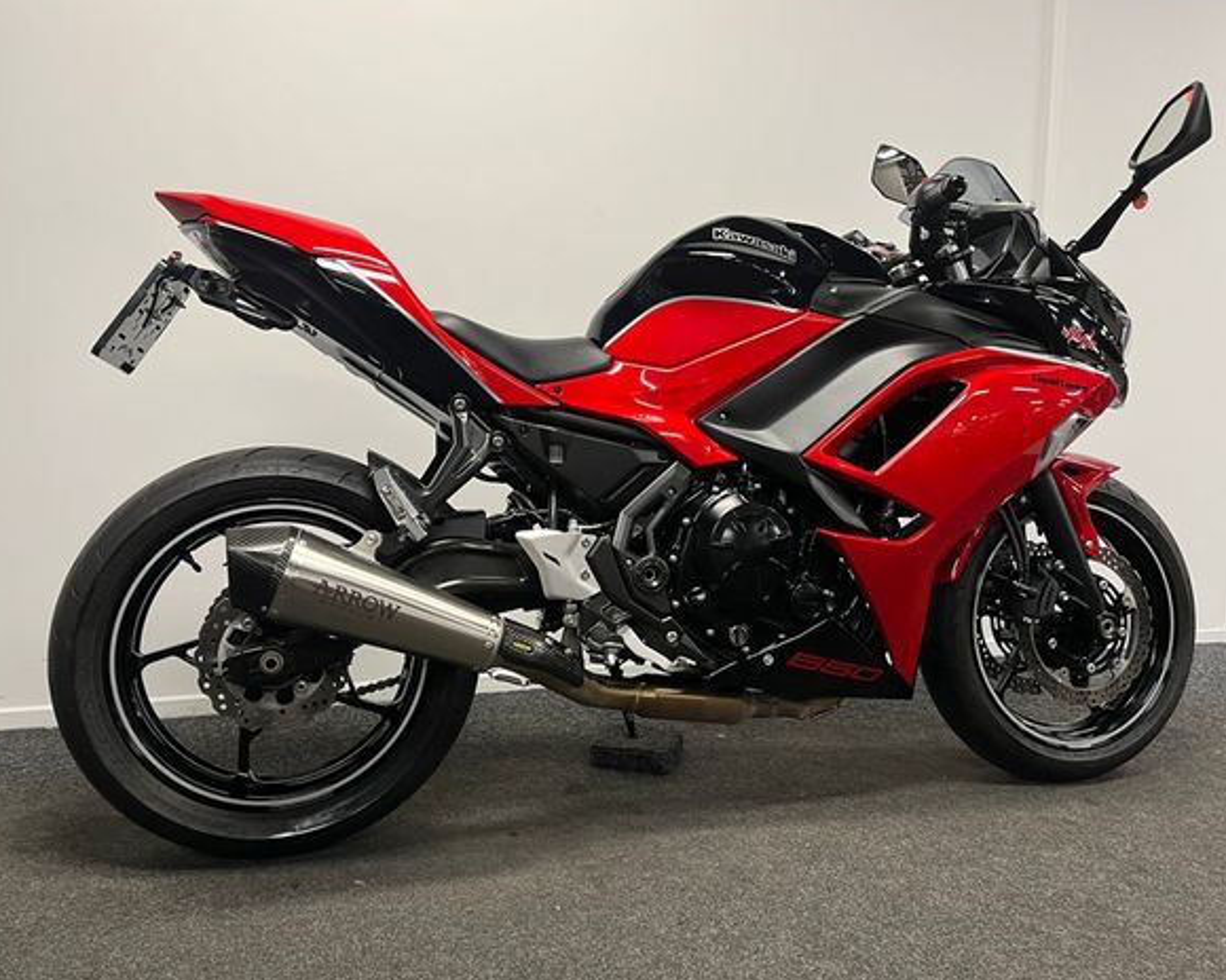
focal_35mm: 28
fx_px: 1016
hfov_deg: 62.2
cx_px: 617
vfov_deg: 51.5
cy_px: 488
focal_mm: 5.1
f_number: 1.6
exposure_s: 1/50
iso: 100
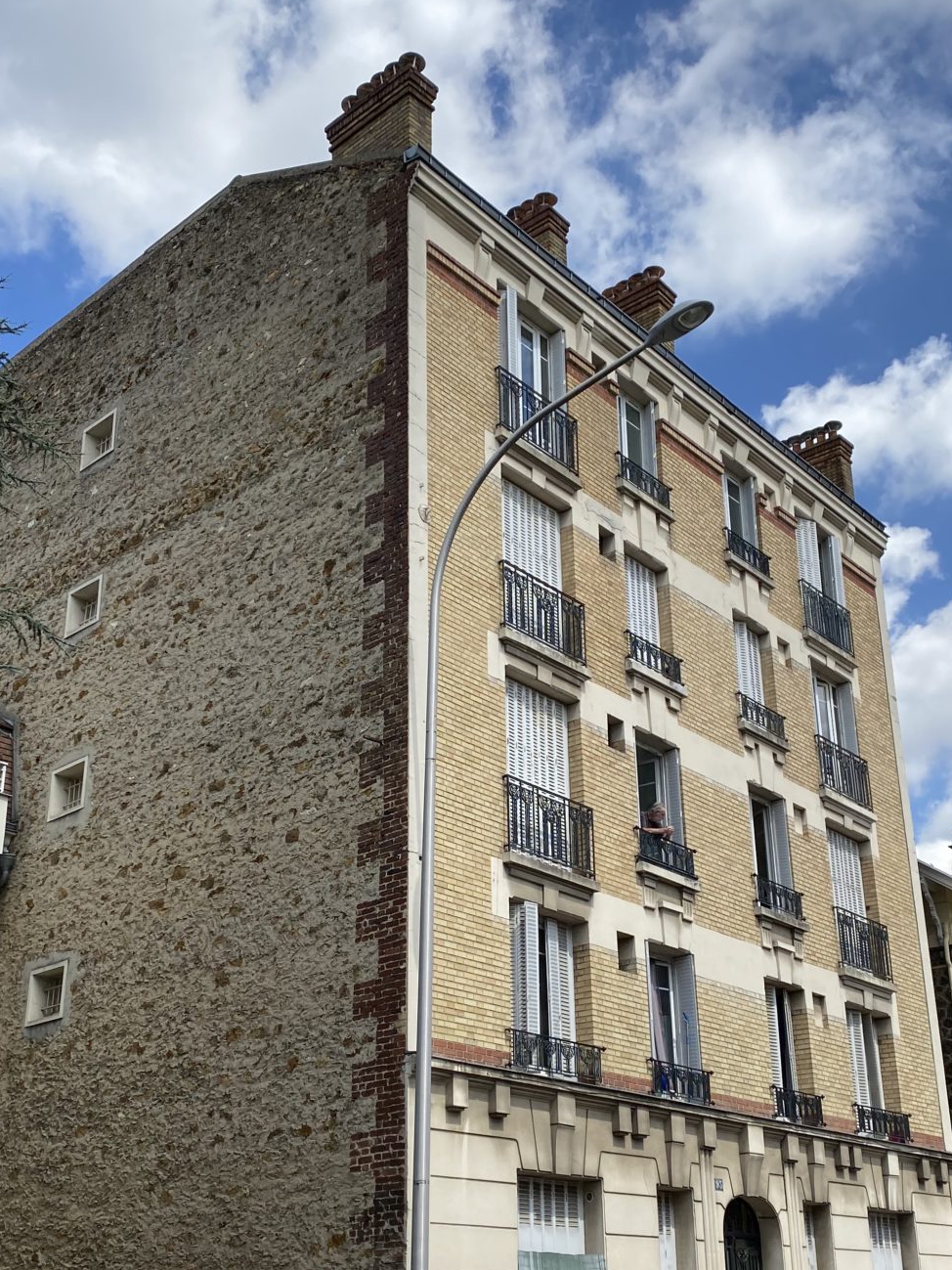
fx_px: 1504
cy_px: 744
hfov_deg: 35.1
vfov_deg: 45.6
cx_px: 463
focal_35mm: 41
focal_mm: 4.25
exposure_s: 1/2755
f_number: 1.8
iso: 32
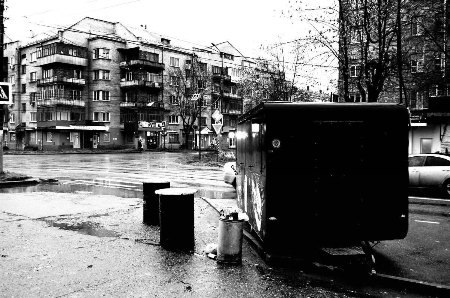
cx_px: 225
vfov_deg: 36.7
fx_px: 449
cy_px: 149
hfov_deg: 53.2
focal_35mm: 36
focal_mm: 24
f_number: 8
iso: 800
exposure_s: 1/90
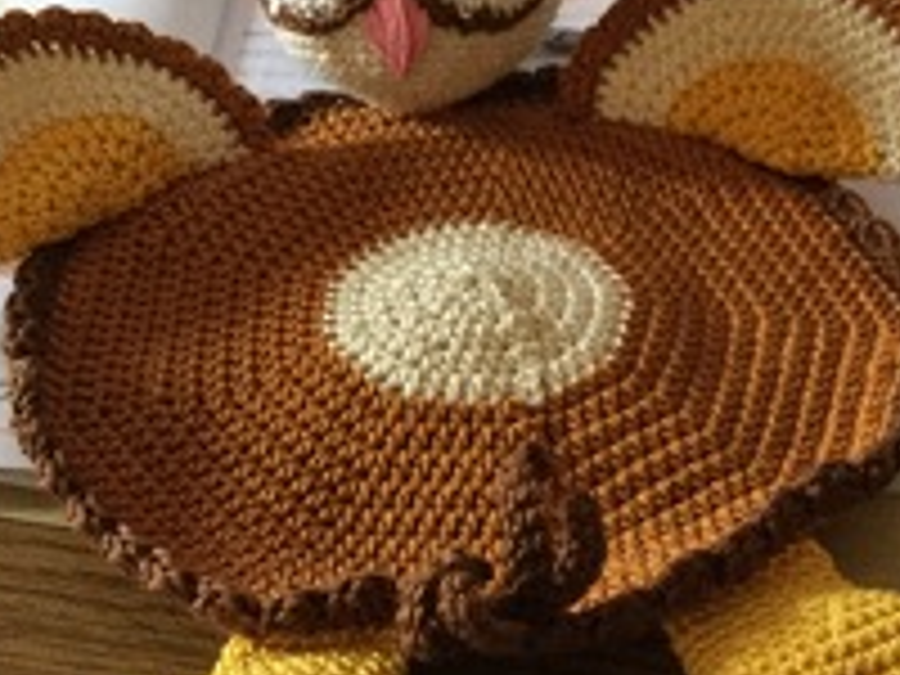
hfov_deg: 35.5
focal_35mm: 54
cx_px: 502
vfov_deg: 27.0
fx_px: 1404
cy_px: 320
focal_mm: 3.3
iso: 320
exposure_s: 1/17
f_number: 2.4
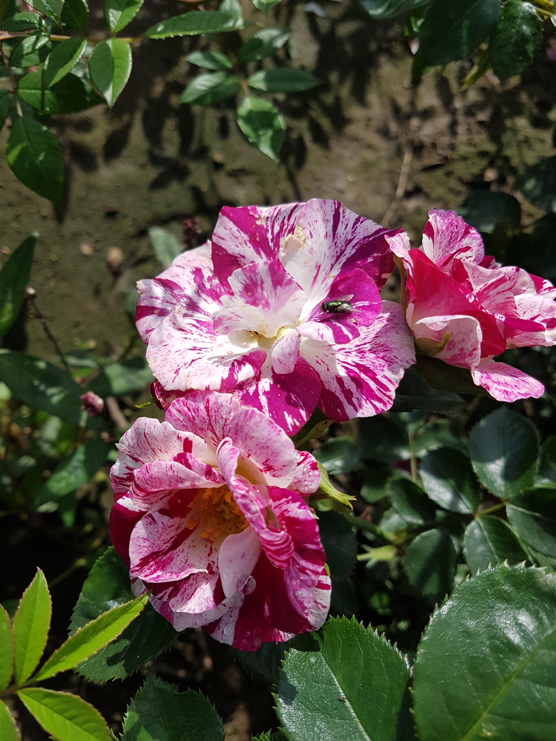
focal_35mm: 26
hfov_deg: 53.1
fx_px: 557
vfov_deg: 67.3
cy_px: 370
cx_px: 278
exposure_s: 1/2912
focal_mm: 4.2
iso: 50
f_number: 1.7
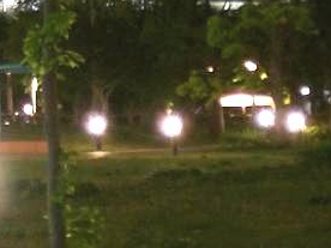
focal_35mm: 296
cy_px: -222
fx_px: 2830
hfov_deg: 6.6
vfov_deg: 4.9
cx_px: -162
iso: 50
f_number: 3.6
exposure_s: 4
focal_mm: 8.44
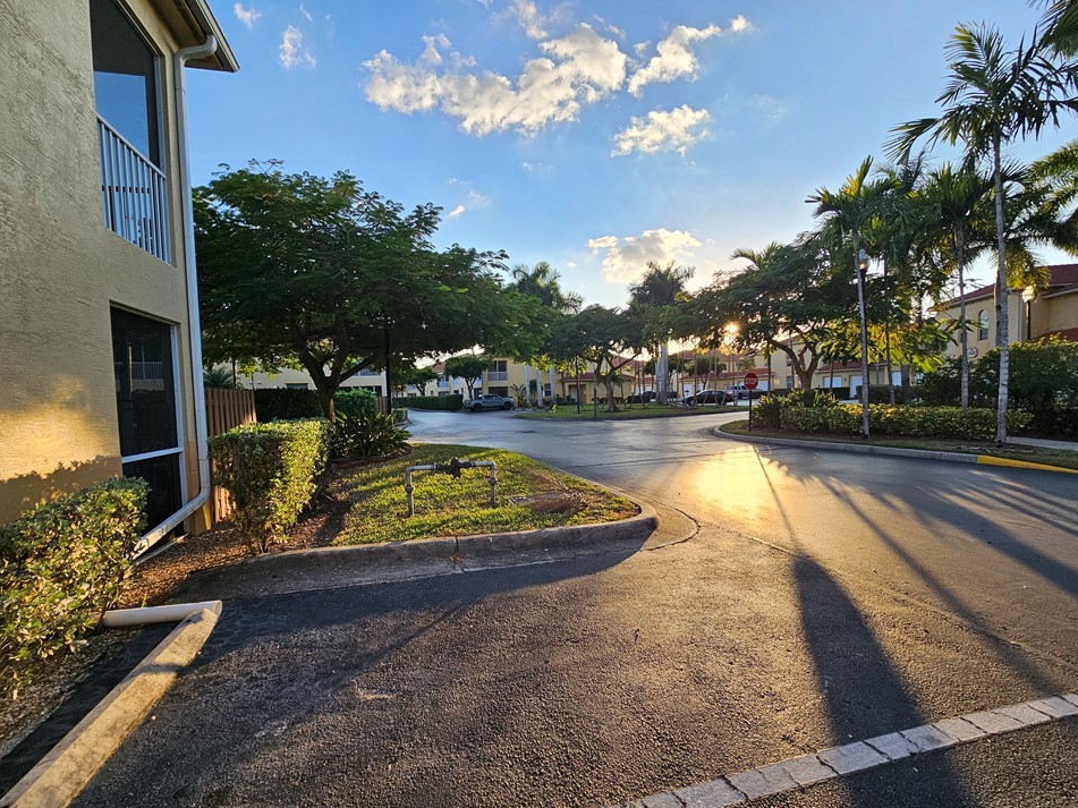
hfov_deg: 102.0
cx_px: 524
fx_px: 436
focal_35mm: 14
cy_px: 411
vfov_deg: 85.7
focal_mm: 2.2
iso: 50
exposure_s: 1/645
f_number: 2.2
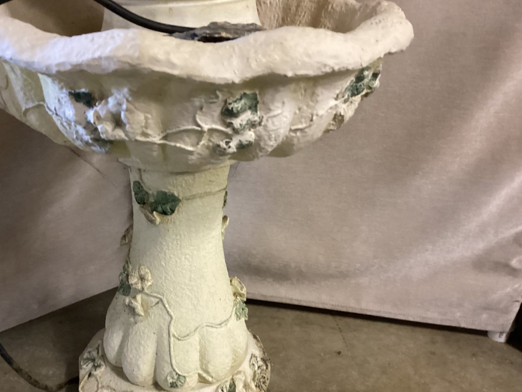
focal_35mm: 38
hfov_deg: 48.7
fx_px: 573
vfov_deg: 37.7
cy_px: 225
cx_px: 211
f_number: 2.4
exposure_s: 1/25
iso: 400
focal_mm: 3.3
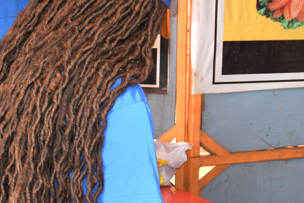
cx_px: 358
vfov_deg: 8.5
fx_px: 1351
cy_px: 21
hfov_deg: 12.6
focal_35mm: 160
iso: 100
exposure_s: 1/100
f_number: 4.2
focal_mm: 35
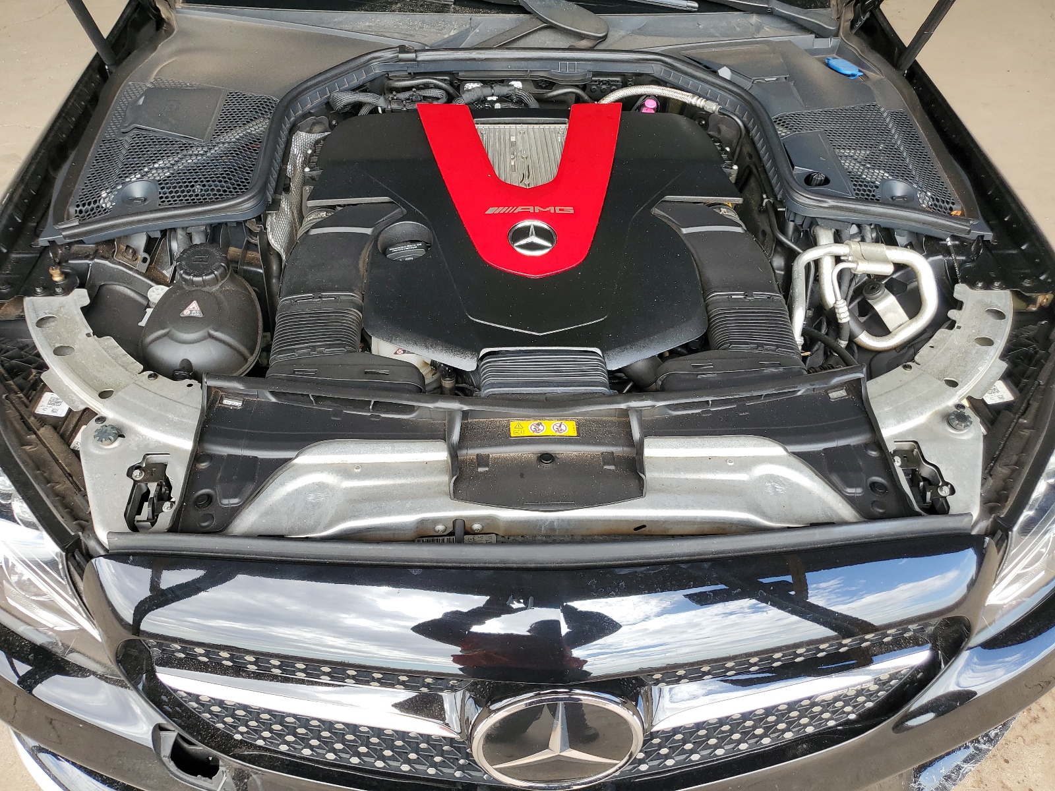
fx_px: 792
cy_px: 396
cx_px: 528
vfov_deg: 53.1
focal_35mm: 26
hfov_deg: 67.3
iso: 50
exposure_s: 1/204
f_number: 1.5
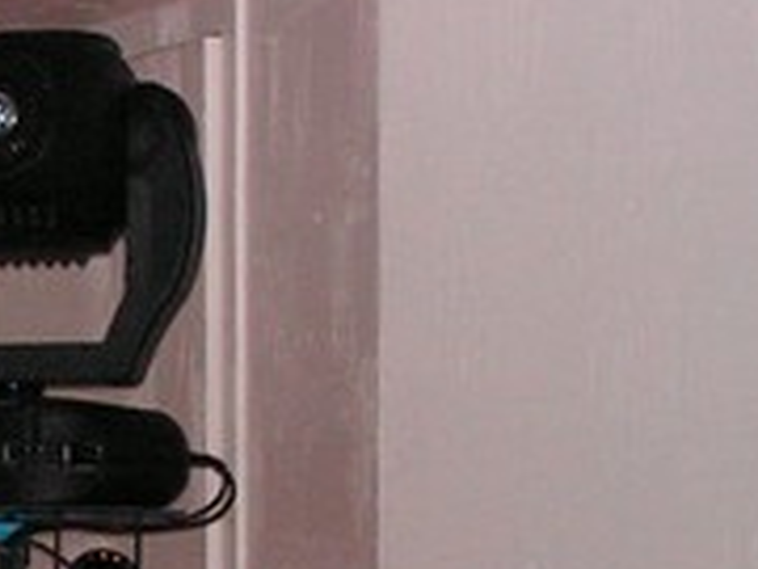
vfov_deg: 4.6
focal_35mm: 315
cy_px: 1151
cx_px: -665
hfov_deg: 6.1
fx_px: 6898
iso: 200
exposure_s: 1/80
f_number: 3.3
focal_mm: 11.9
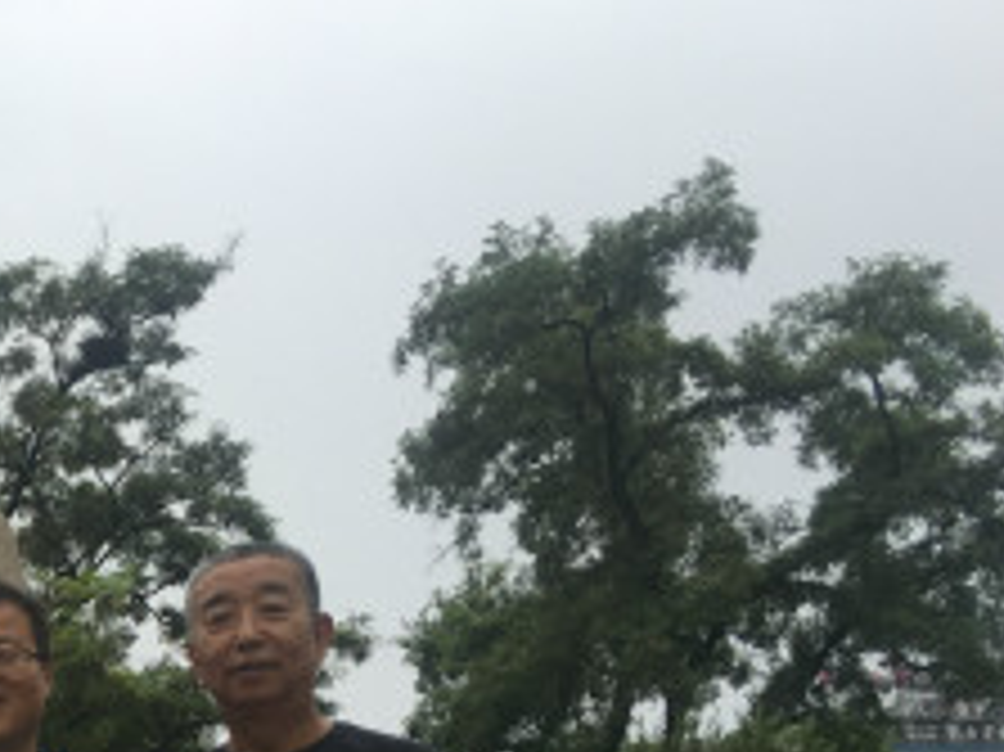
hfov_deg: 19.1
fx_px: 2638
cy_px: 1060
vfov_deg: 15.2
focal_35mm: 91
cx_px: -477
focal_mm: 4.15
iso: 25
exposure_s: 1/565
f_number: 2.2
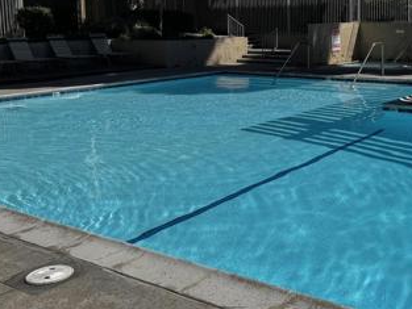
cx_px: 365
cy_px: 79
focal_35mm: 49
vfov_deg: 29.3
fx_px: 583
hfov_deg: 36.6
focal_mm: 6.76
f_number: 1.78
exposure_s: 1/9009
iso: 80
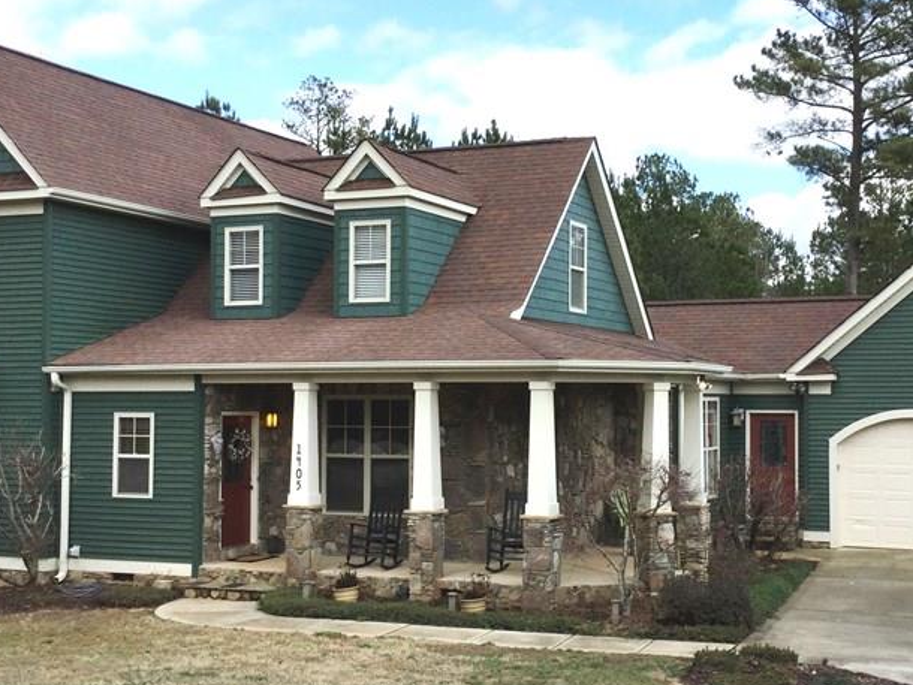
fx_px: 1372
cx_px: 533
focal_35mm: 52
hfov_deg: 36.7
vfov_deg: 28.0
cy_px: 371
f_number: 2.4
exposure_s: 1/1031
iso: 25
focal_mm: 3.3
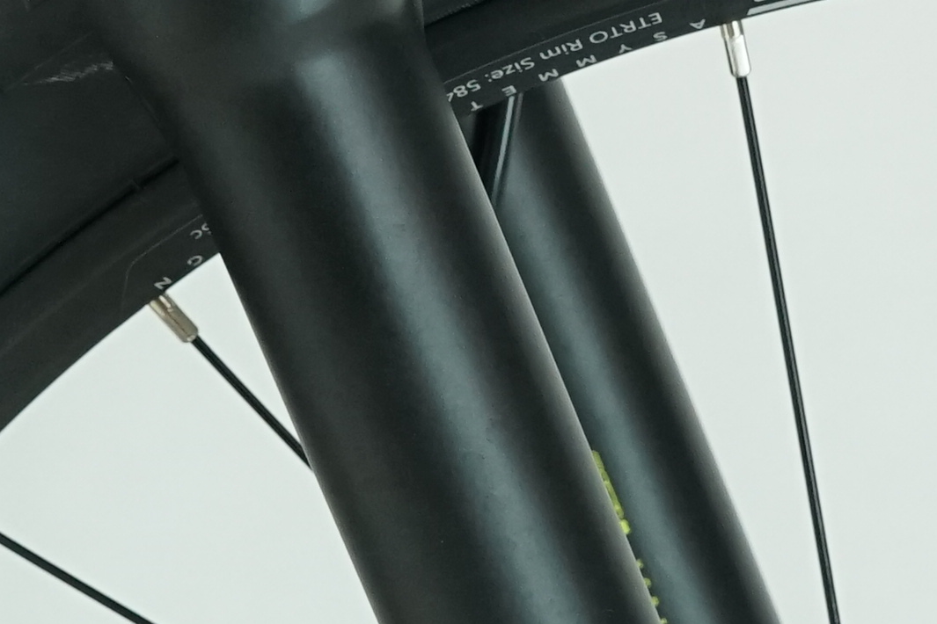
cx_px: 327
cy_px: 21
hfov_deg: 12.1
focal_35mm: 169
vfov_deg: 8.1
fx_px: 4398
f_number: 6.3
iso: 1600
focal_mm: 30
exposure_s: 1/200
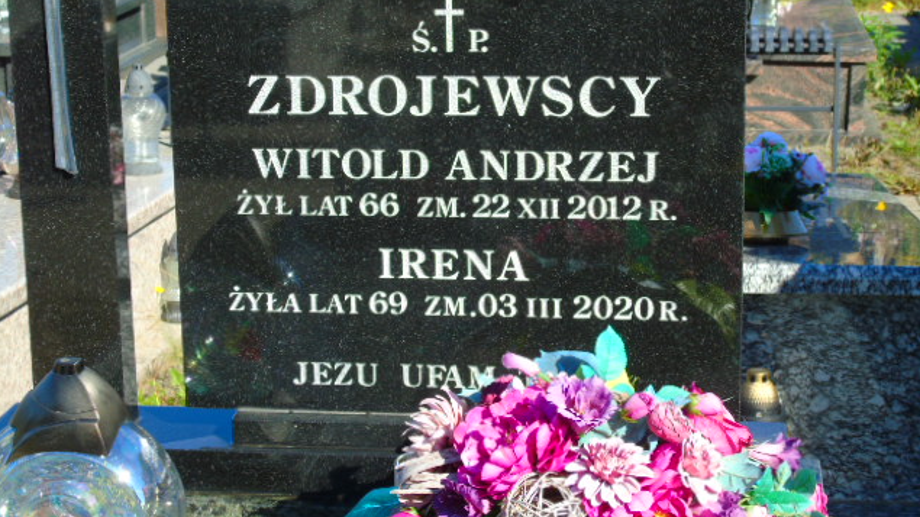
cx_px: 458
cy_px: 229
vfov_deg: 15.5
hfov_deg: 27.2
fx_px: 1903
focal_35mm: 78
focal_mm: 13
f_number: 4.7
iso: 80
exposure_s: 1/250
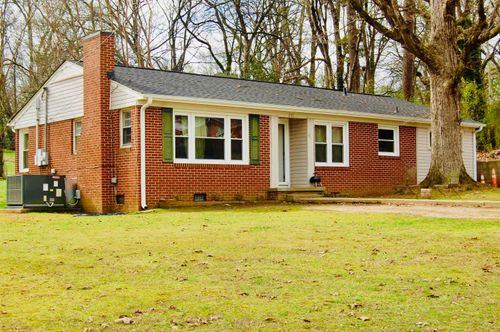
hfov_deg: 37.9
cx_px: 250
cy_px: 166
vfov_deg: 25.7
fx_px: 728
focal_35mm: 52
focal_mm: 35
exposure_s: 1/200
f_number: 7.1
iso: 200
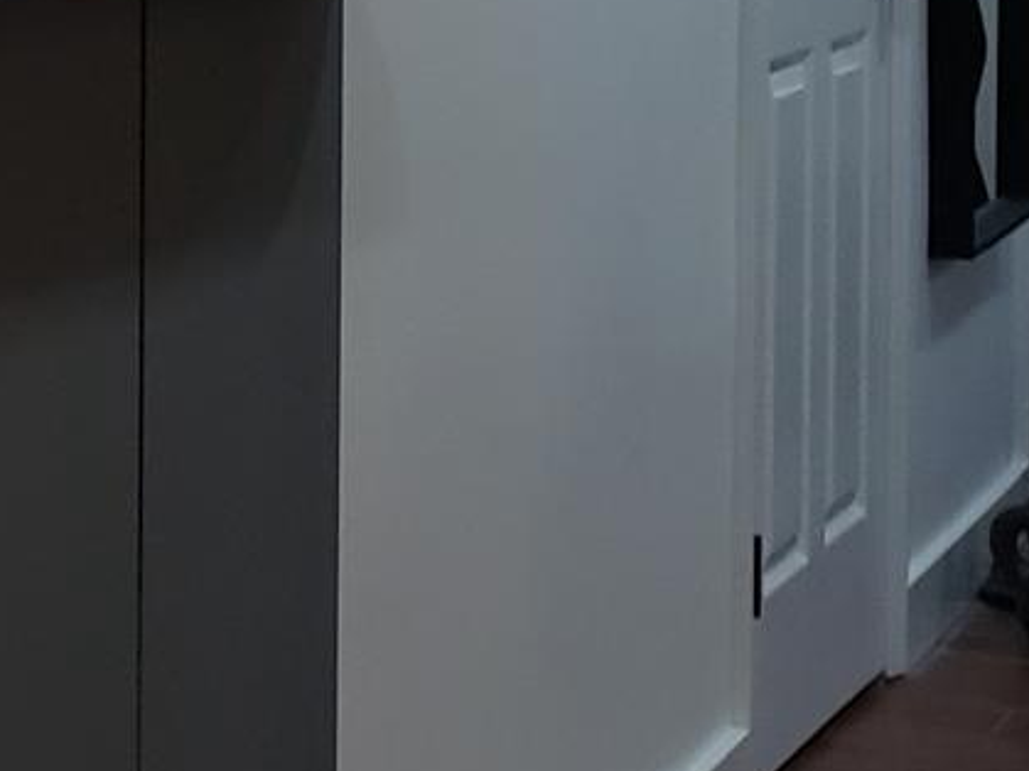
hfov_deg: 13.0
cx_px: -1152
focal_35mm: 127
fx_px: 3774
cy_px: -312
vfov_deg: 11.3
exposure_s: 1/60
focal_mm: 4.3
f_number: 2.4
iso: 200
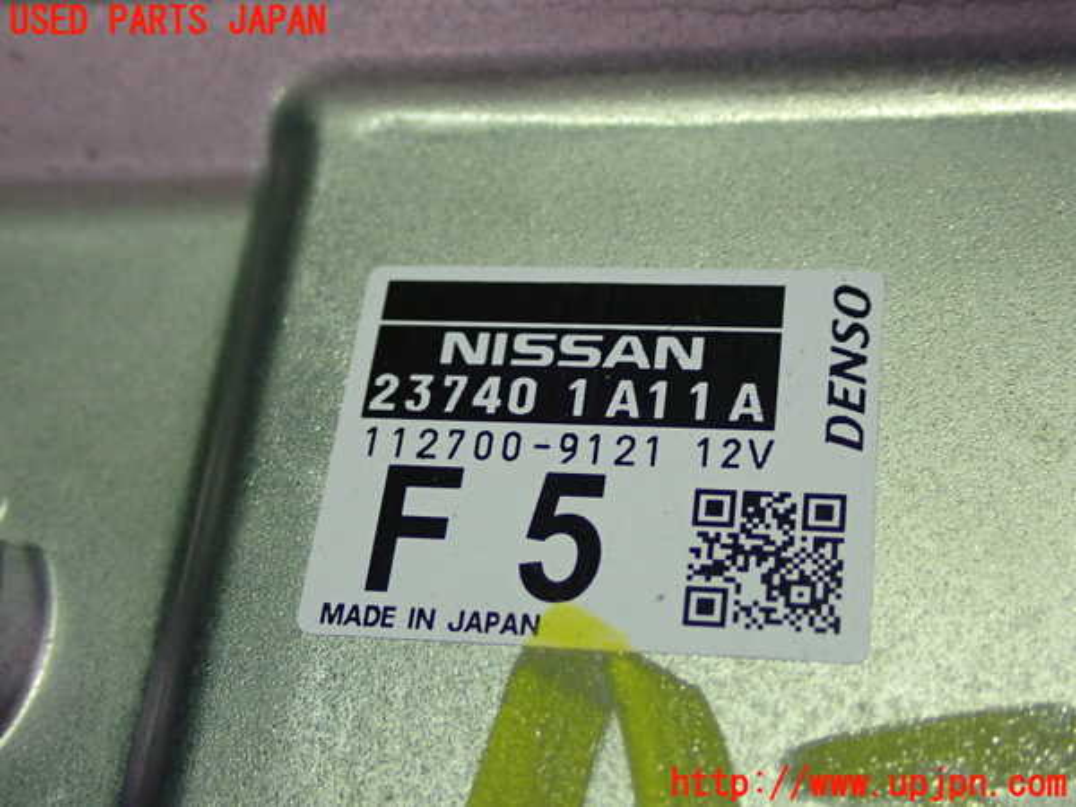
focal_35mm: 58
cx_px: 538
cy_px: 404
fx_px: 1803
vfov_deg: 25.2
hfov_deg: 33.2
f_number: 3.5
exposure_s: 1/60
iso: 640
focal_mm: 10.35
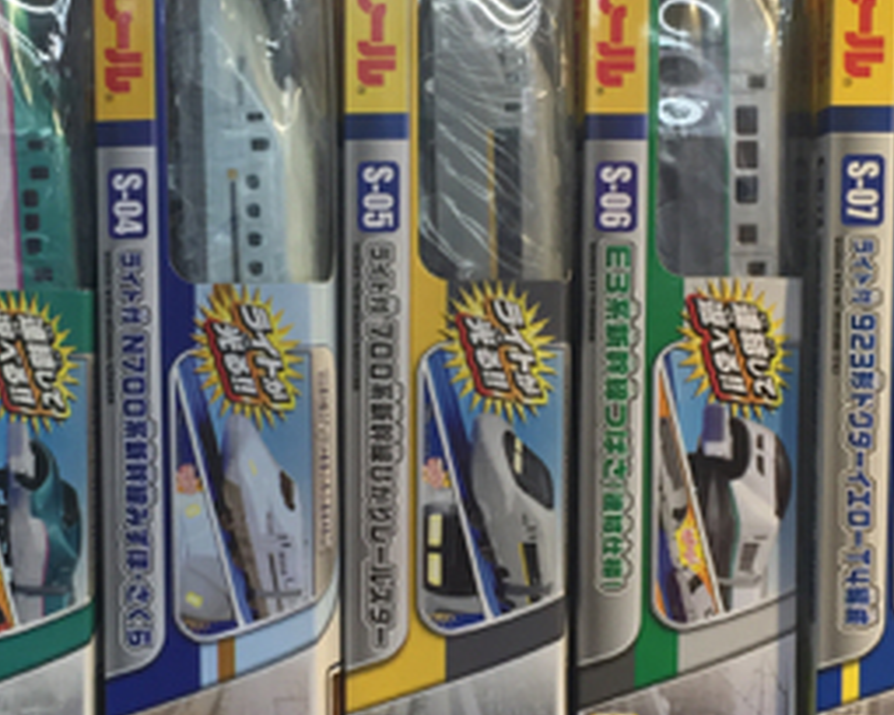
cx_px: 403
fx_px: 1879
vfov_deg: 21.6
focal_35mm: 71
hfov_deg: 26.8
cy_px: 386
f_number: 2.2
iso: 32
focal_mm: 4.15
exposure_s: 1/40
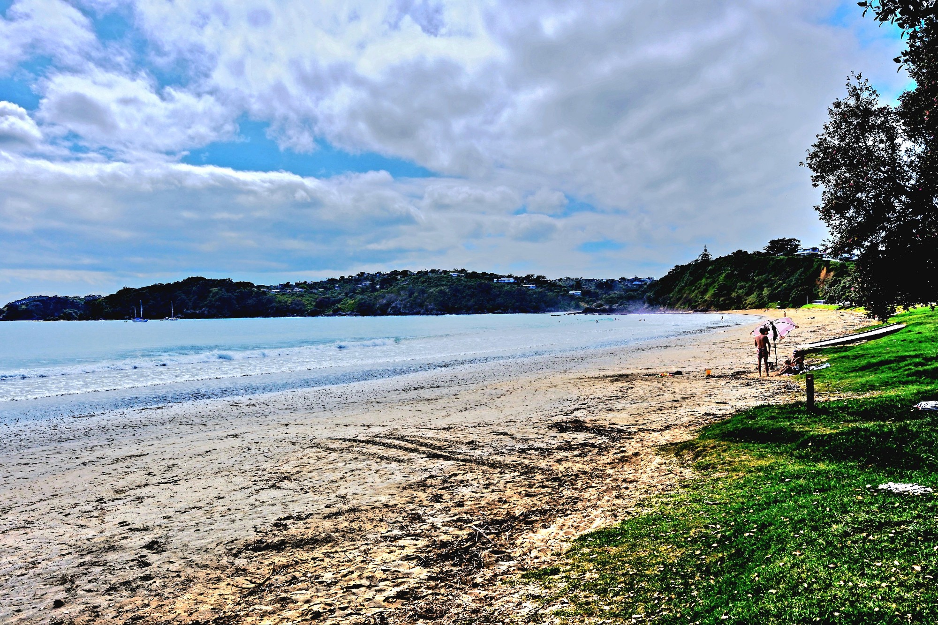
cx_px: 469
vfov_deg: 49.6
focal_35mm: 26
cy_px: 312
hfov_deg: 69.4
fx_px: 677
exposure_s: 1/1429
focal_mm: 17
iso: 125
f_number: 7.1
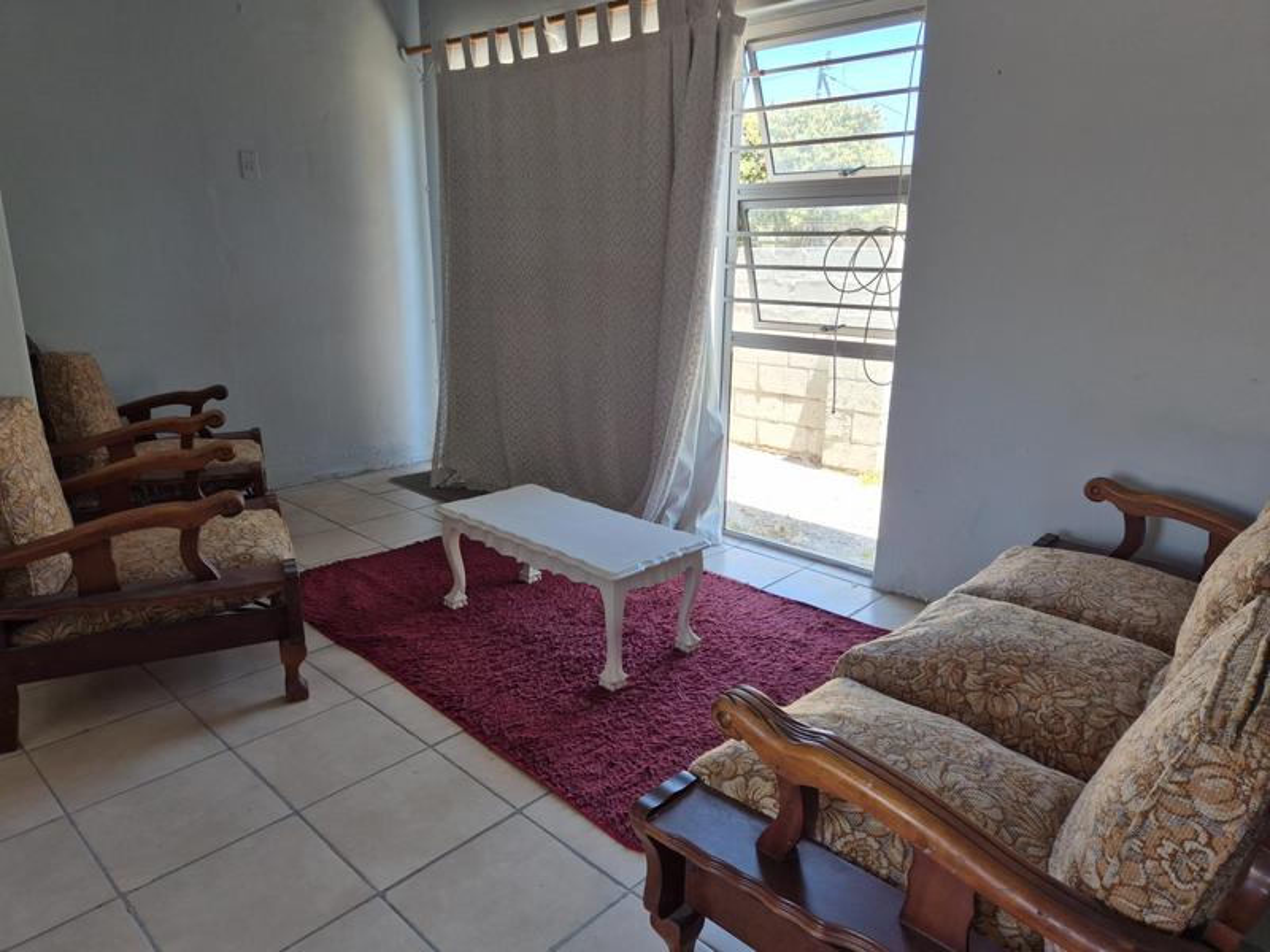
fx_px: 844
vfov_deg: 58.9
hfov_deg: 73.9
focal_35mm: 23
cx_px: 635
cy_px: 476
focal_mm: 5.4
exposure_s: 1/180
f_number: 1.8
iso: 64
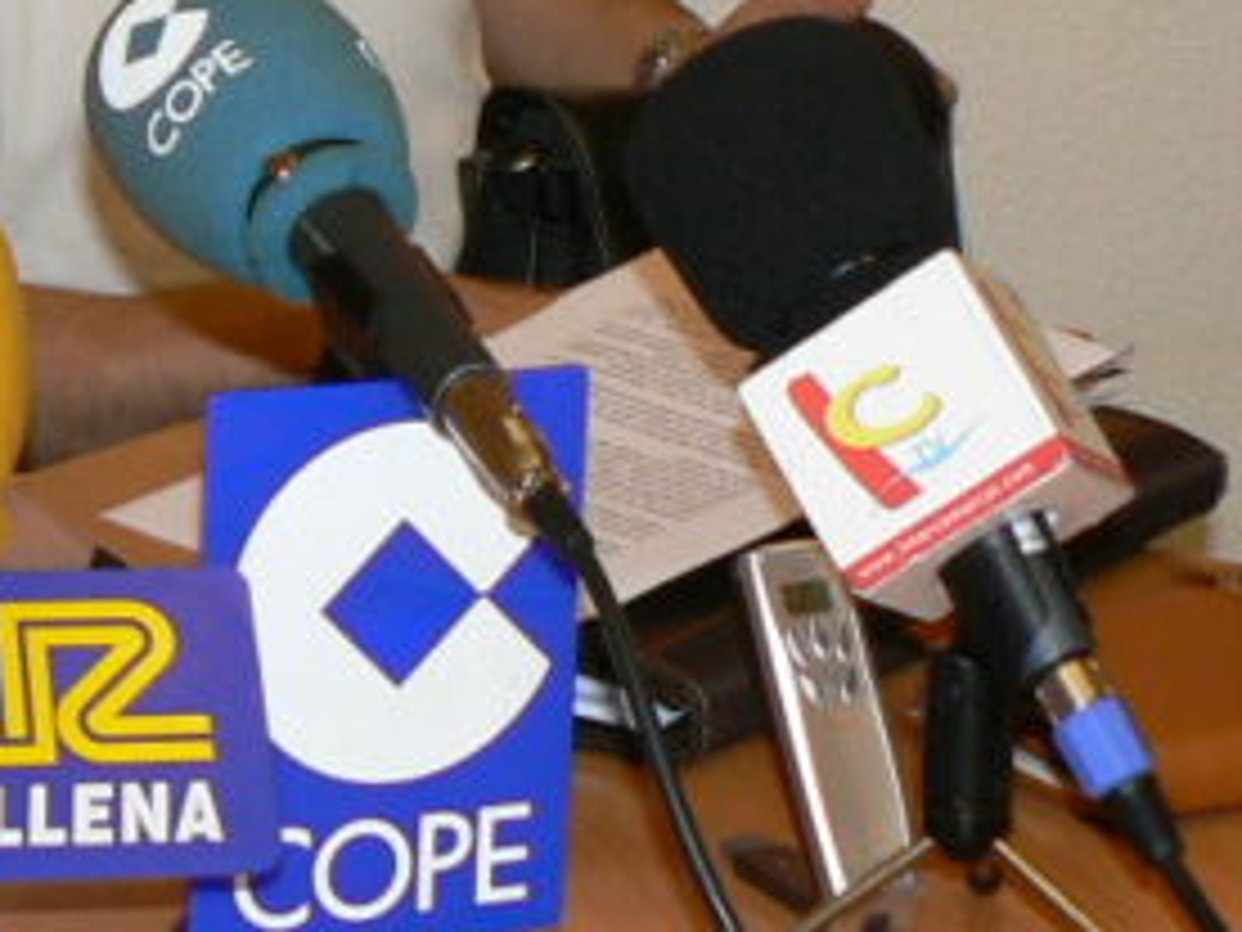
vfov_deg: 11.5
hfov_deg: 15.3
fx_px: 4485
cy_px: -365
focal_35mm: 125
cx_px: -198
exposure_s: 1/30
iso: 100
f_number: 2.8
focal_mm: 6
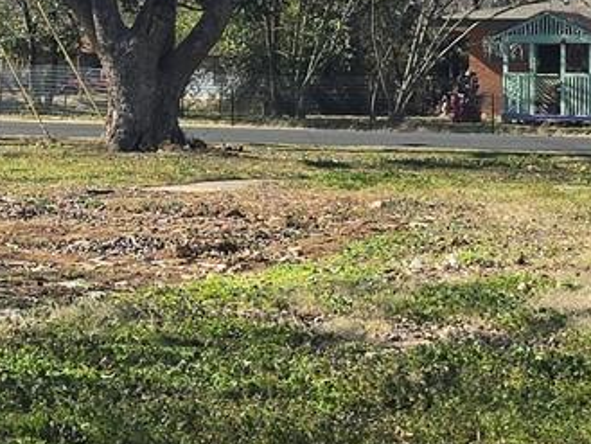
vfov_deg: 10.3
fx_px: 2442
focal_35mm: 143
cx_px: -153
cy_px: -29
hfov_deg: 13.4
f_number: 1.7
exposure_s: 1/686
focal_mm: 6.3
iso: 12
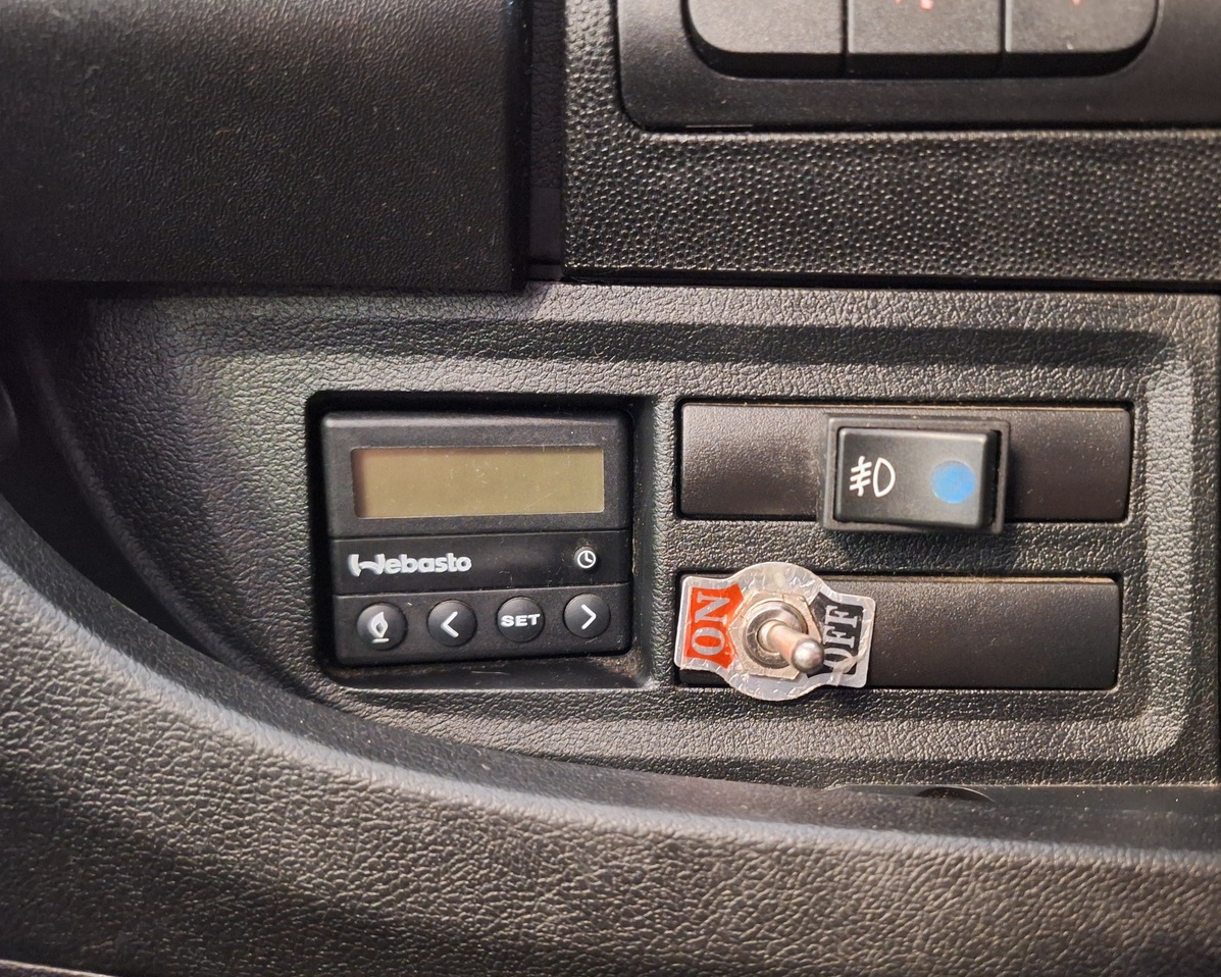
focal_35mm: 27
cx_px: 727
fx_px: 976
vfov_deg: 53.2
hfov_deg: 63.5
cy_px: 506
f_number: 1.8
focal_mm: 5.54
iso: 1250
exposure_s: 1/20
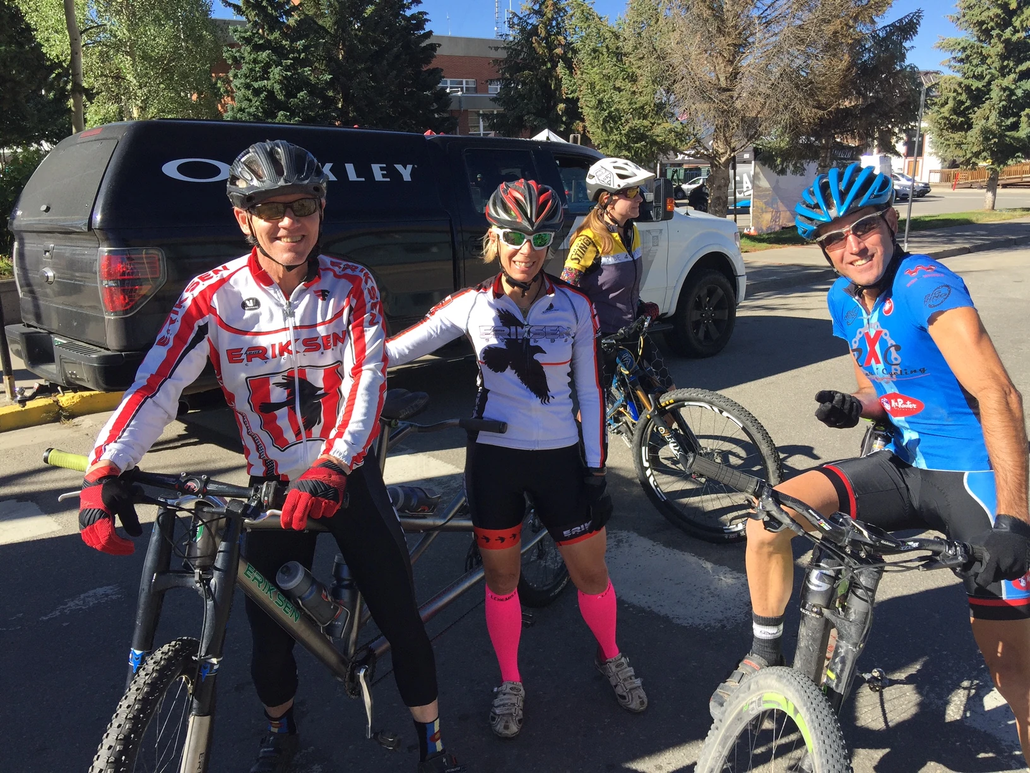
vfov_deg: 48.2
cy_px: 386
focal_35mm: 29
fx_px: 863
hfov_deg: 61.7
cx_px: 515
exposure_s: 1/989
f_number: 2.2
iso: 32
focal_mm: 4.15
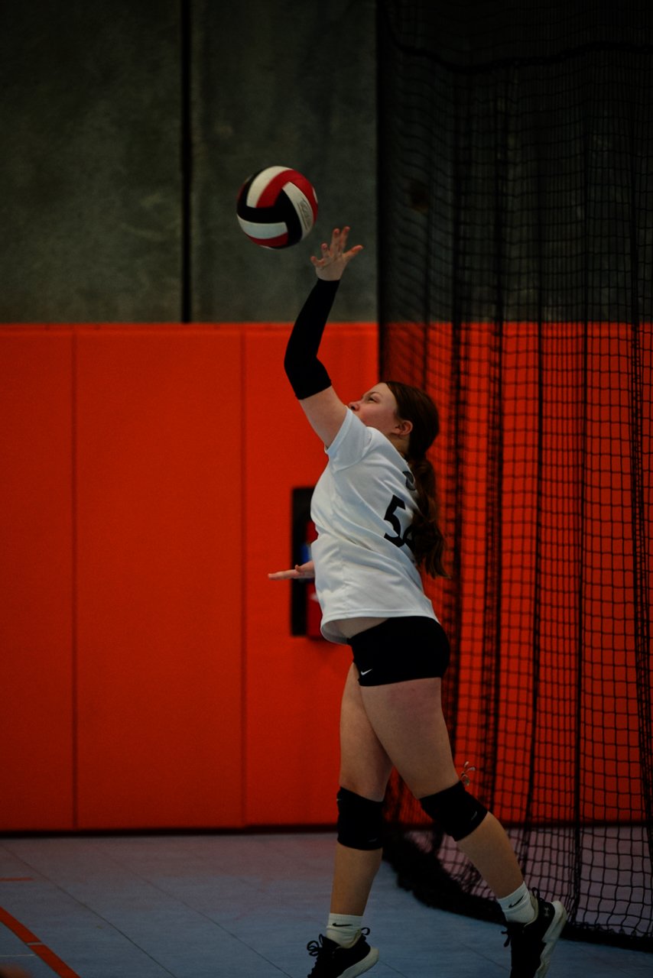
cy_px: 489
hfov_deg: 7.9
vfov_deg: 11.7
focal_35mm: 175
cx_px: 326
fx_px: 4759
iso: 8000
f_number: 2.8
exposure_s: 1/1600
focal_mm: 175
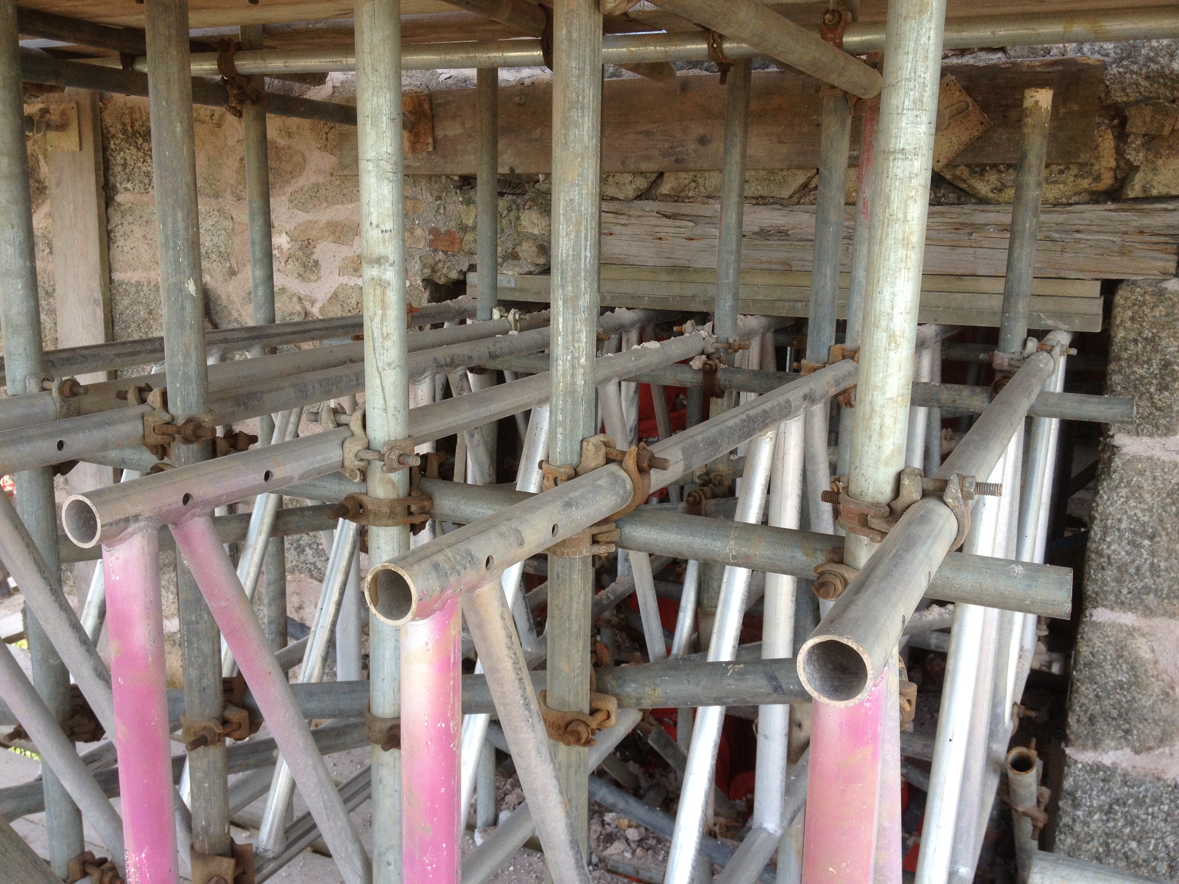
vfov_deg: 40.7
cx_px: 590
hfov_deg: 52.6
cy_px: 442
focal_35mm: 35
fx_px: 1192
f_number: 2.4
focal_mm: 4.28
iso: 80
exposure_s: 1/120
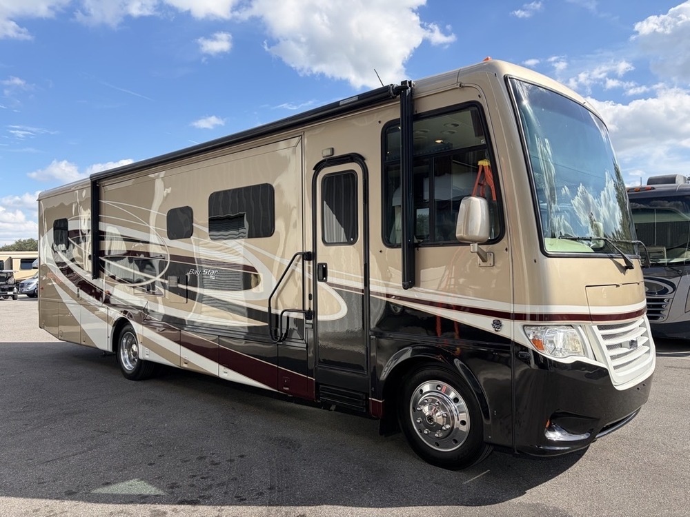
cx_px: 345
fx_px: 518
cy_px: 258
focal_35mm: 26
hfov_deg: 67.3
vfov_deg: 53.1
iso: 50
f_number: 1.6
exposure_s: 1/2451
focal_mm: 5.96
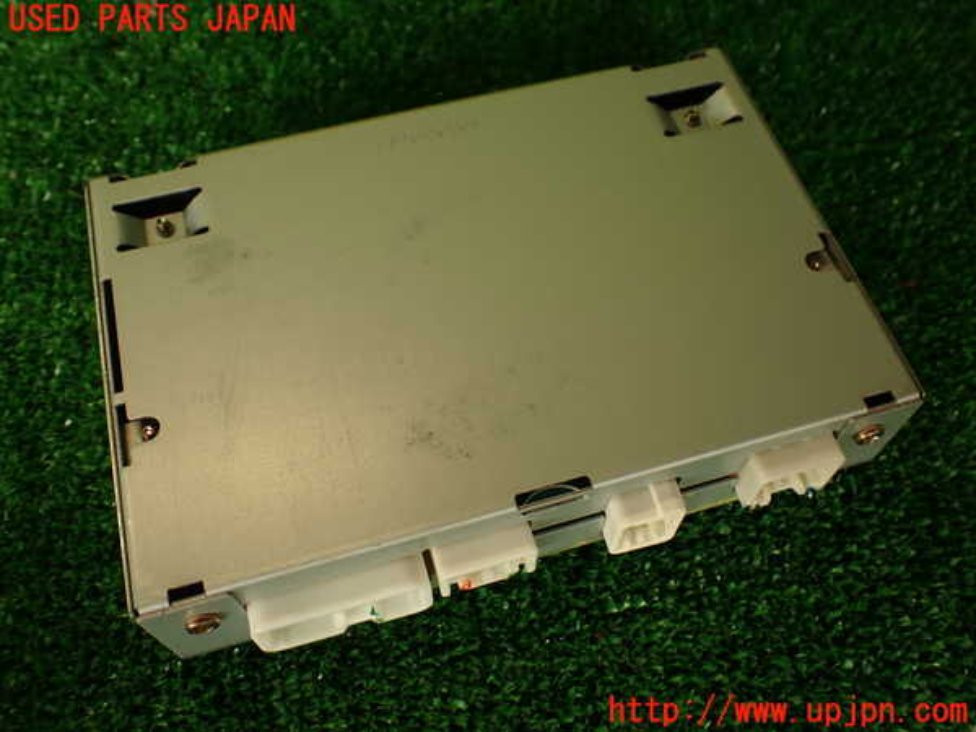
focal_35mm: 32
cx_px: 488
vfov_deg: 44.2
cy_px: 366
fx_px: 902
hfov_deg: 56.8
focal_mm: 5.79
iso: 100
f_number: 2.4
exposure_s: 1/80
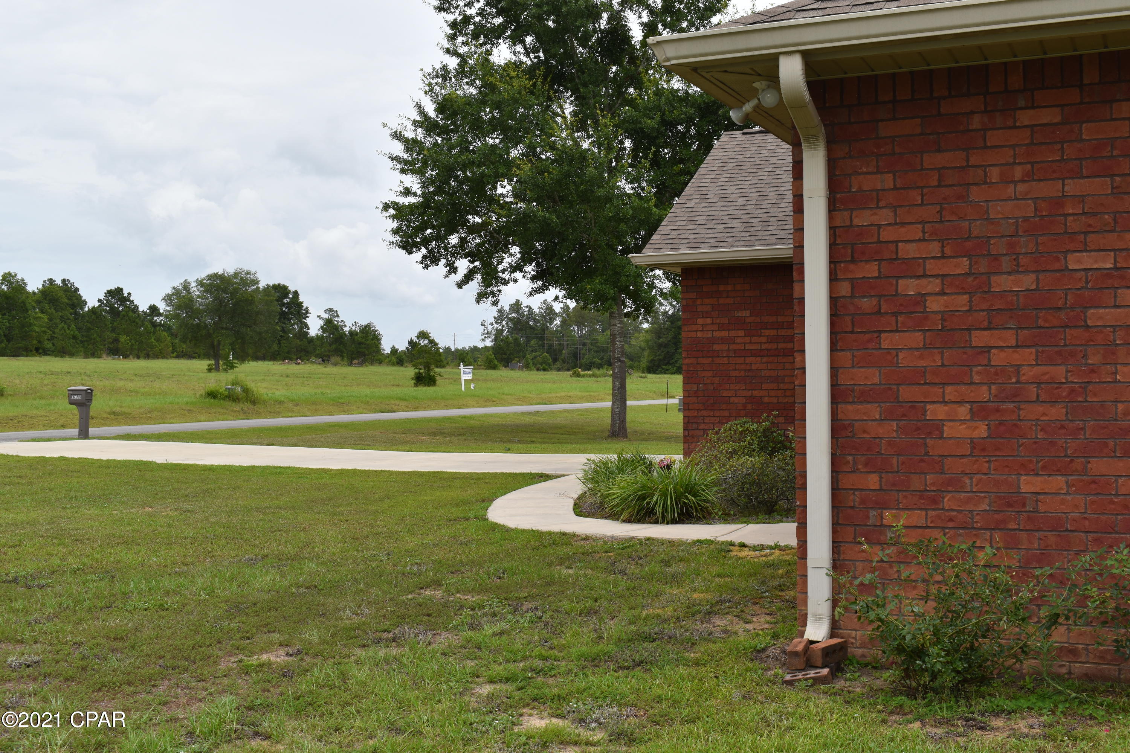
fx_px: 1318
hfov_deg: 46.4
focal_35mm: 42
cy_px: 376
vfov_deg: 31.9
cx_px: 565
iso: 100
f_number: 11
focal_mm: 28
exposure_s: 1/200
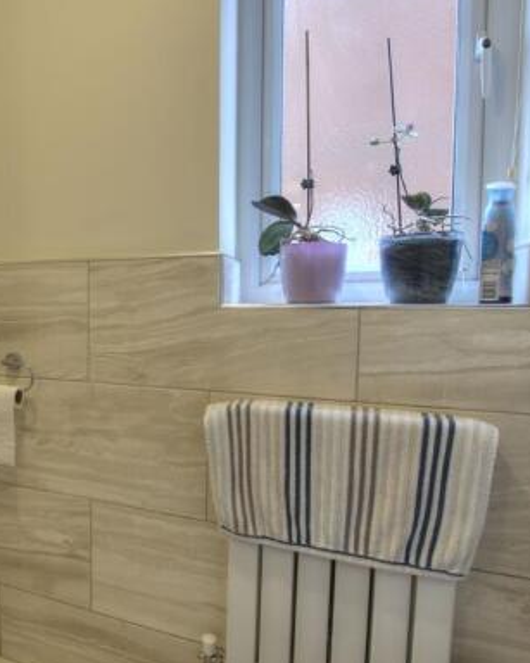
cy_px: 332
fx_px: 471
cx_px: 113
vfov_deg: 70.3
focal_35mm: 24
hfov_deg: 55.0
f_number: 8
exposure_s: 1/13
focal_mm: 10
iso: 400
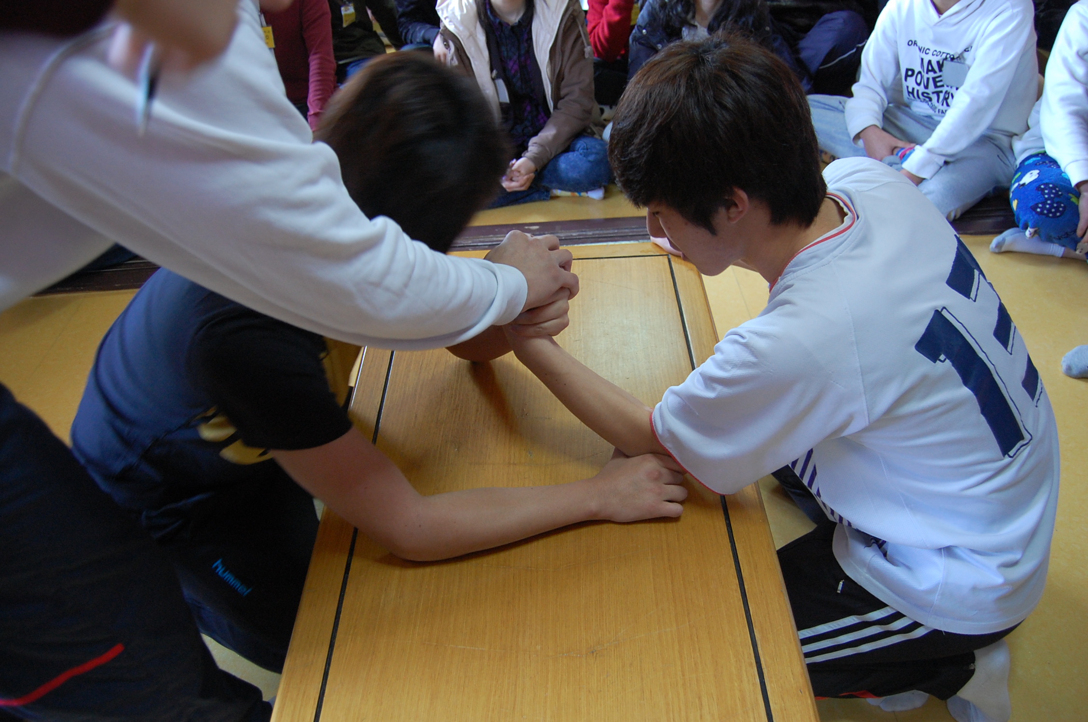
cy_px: 361
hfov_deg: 67.5
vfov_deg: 47.8
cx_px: 544
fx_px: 815
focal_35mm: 27
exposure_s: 1/25
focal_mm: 18
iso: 800
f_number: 3.5
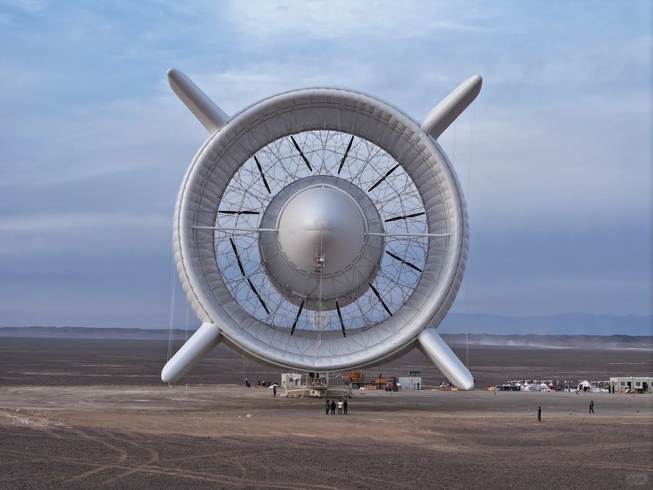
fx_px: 1320
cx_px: 326
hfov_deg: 27.8
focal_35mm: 70
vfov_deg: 21.0
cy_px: 245
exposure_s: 1/400
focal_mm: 19.35
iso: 100
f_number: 2.8
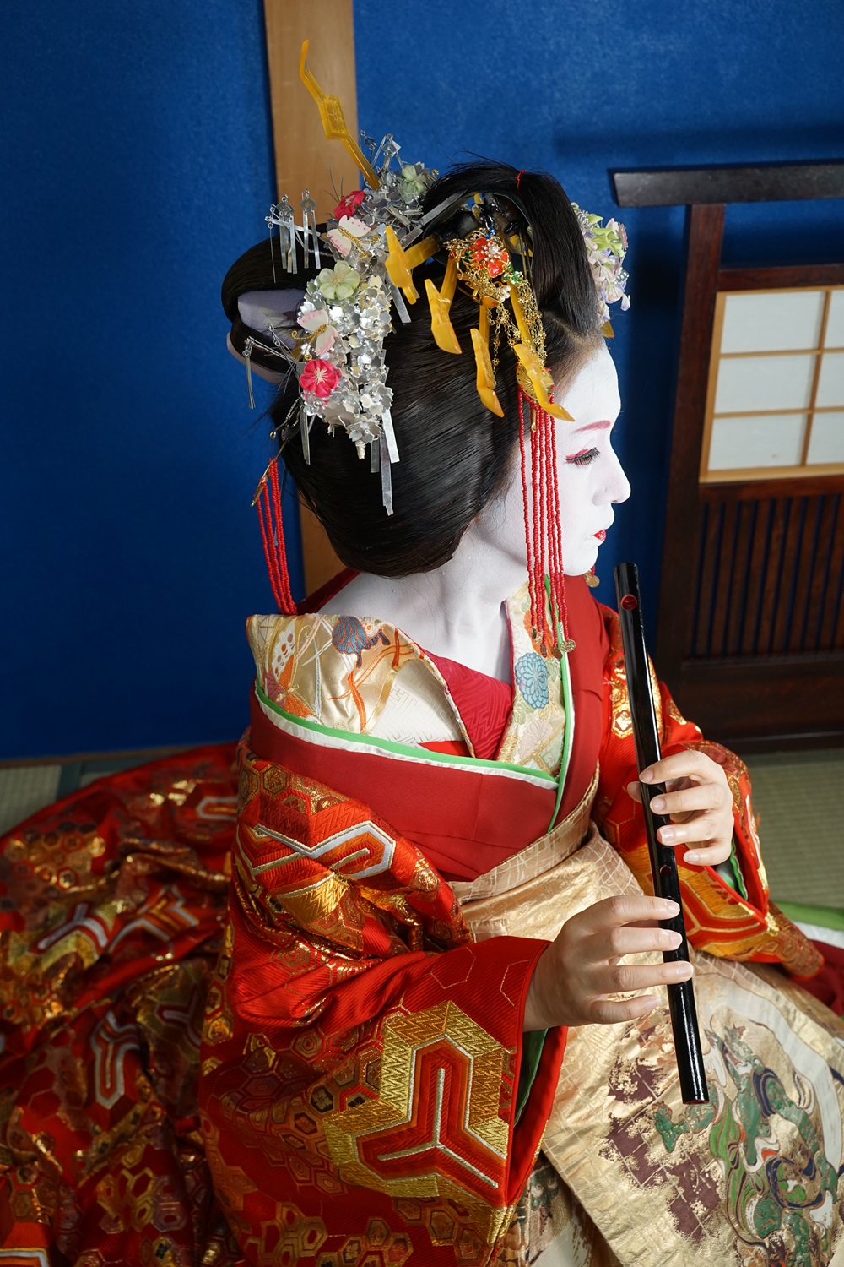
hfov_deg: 35.1
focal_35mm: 38
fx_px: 1336
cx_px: 422
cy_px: 634
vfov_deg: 50.7
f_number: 5.6
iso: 500
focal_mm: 38
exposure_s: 1/100
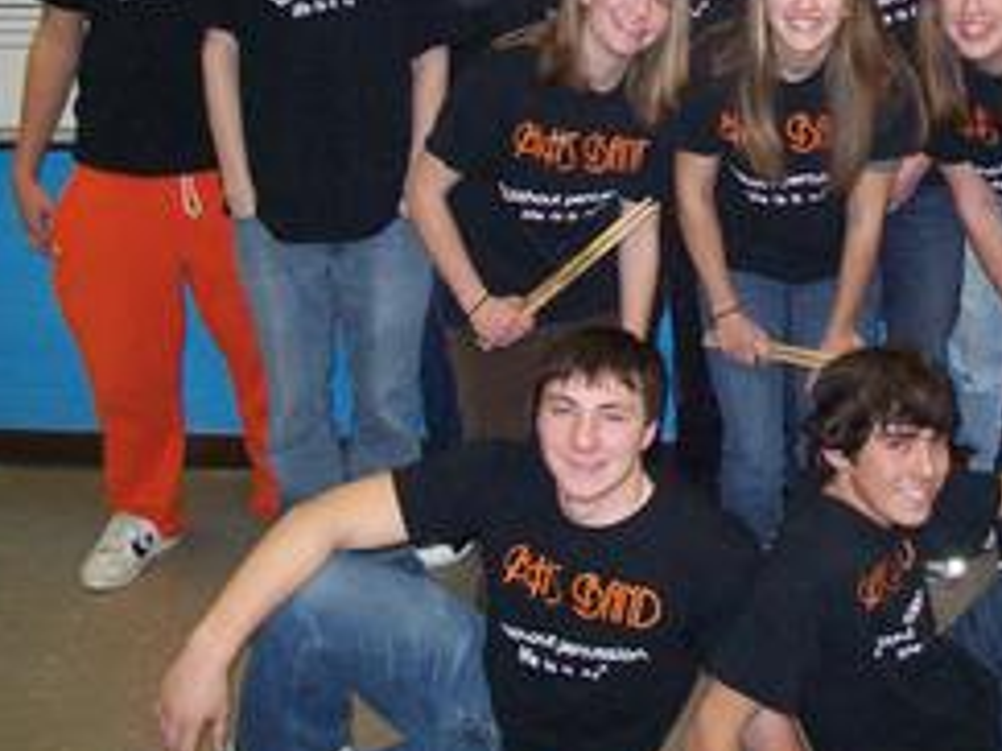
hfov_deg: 32.5
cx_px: 769
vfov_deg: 25.0
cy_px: 229
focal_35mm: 58
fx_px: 1678
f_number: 2.7
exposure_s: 1/64
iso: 200
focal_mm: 6
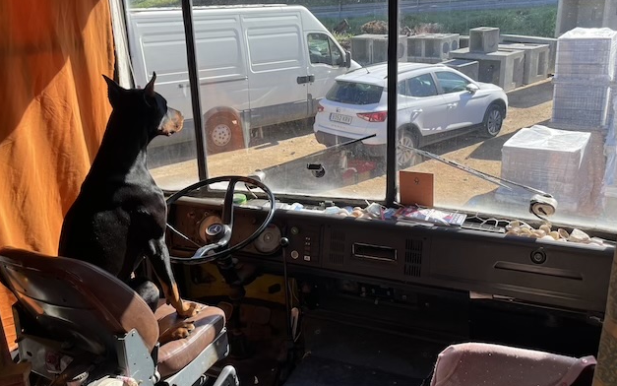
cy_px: 179
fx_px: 555
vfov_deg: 38.3
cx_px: 302
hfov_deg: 58.1
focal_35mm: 33
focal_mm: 4.2
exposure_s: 1/932
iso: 32
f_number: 1.6
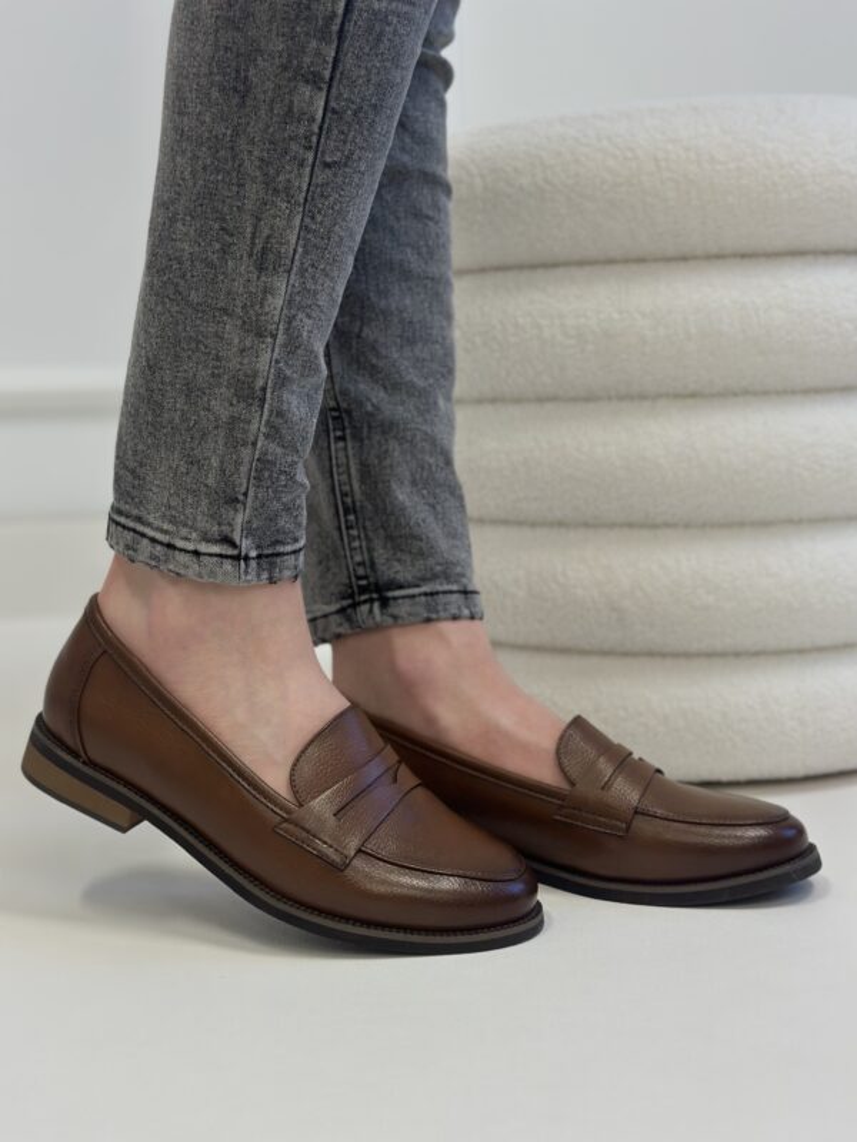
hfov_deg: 30.3
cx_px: 428
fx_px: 1584
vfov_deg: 39.7
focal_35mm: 48
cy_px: 571
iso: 125
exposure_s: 1/100
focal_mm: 6.86
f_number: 1.78
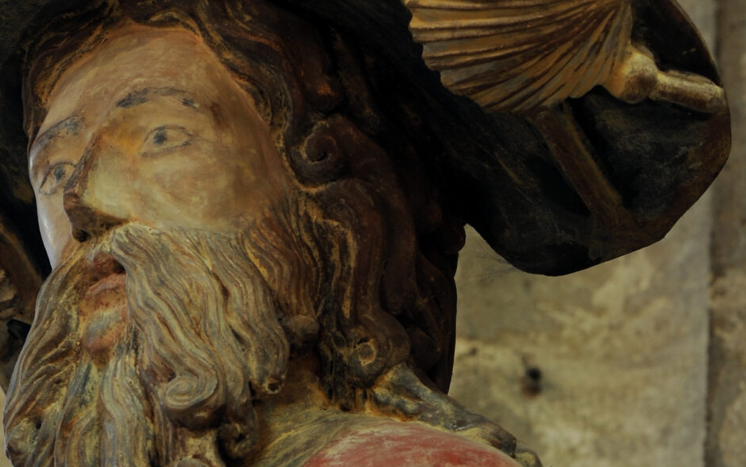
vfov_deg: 3.6
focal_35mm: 364
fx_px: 7402
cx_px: 127
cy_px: 431
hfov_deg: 5.8
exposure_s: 3
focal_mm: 135
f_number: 7.1
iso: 200
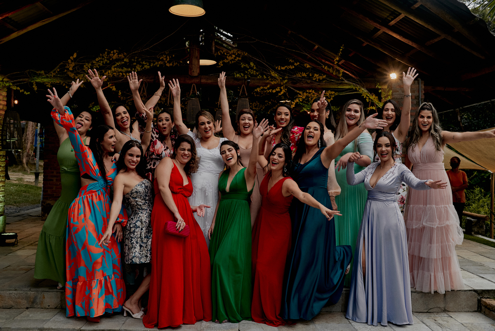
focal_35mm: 35
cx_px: 248
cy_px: 166
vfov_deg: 37.9
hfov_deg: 54.4
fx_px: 481
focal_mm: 35
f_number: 5
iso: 1000
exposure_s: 1/200
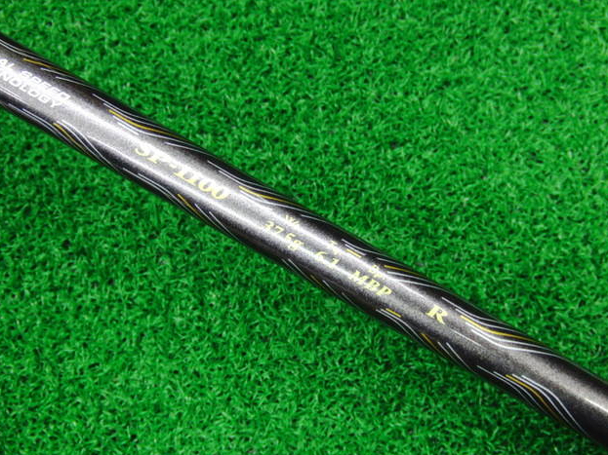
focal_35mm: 38
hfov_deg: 49.0
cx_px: 309
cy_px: 233
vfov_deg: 37.7
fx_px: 667
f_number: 3.6
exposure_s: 1/30
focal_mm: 6.42
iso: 400
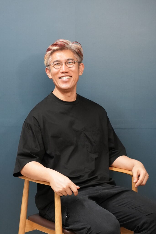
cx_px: 78
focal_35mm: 84
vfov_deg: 24.2
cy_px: 117
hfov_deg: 16.3
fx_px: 545
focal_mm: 56
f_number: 6.3
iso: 6400
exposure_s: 1/125
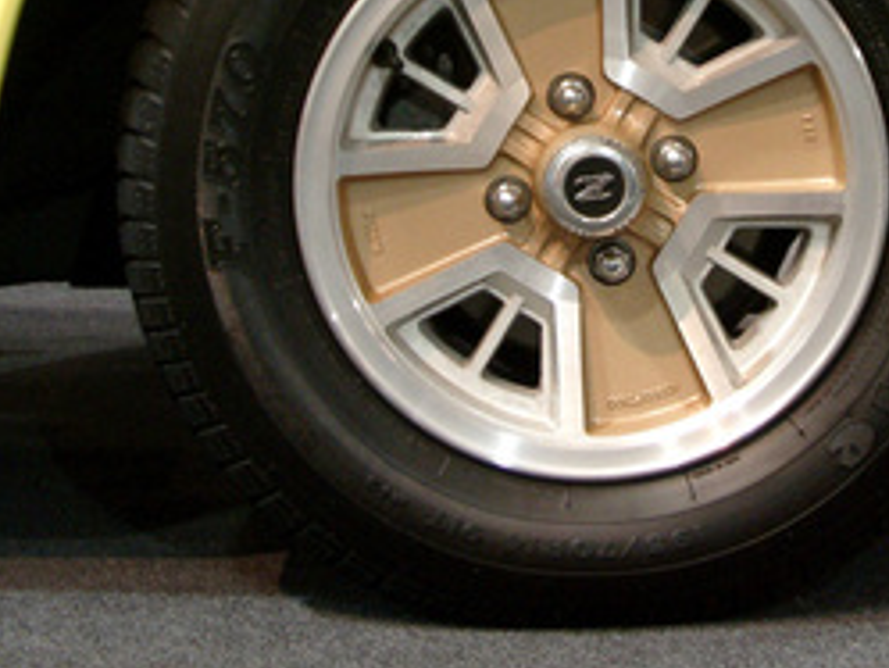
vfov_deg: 13.4
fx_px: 2826
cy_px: 63
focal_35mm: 110
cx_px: 661
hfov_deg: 17.8
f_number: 3
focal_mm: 10.2
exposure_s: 1/60
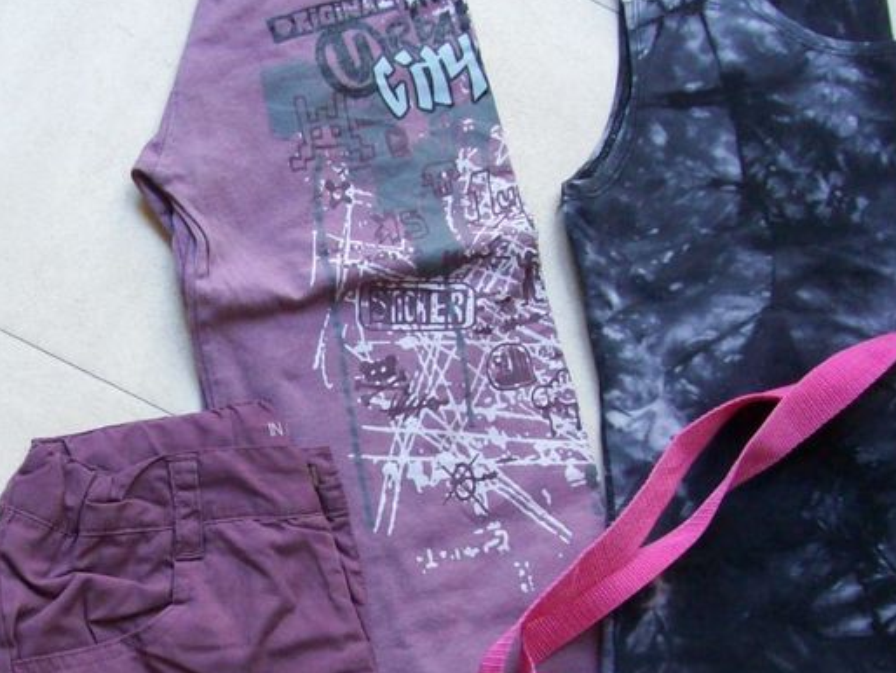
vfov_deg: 20.9
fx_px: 1813
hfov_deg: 26.9
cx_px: 113
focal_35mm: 70
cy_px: 504
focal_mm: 6
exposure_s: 1/34.8
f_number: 2.7
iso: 160
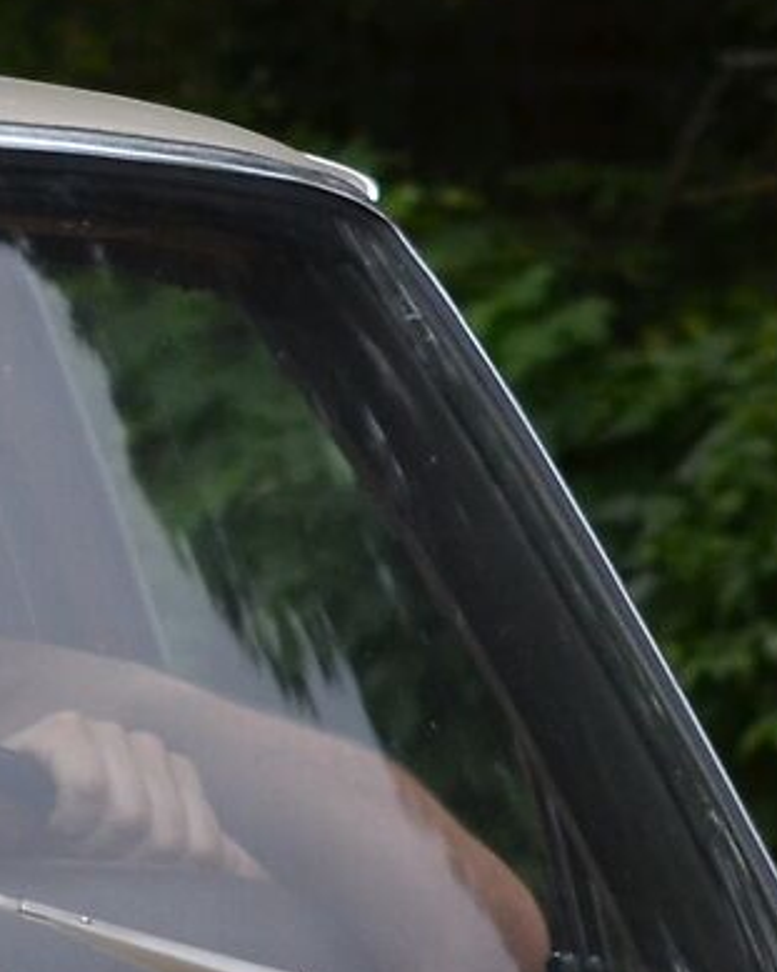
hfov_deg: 2.5
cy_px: 1164
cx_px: -864
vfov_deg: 3.2
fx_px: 17484
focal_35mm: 608
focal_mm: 70
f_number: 5.6
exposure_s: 1/1600
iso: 400
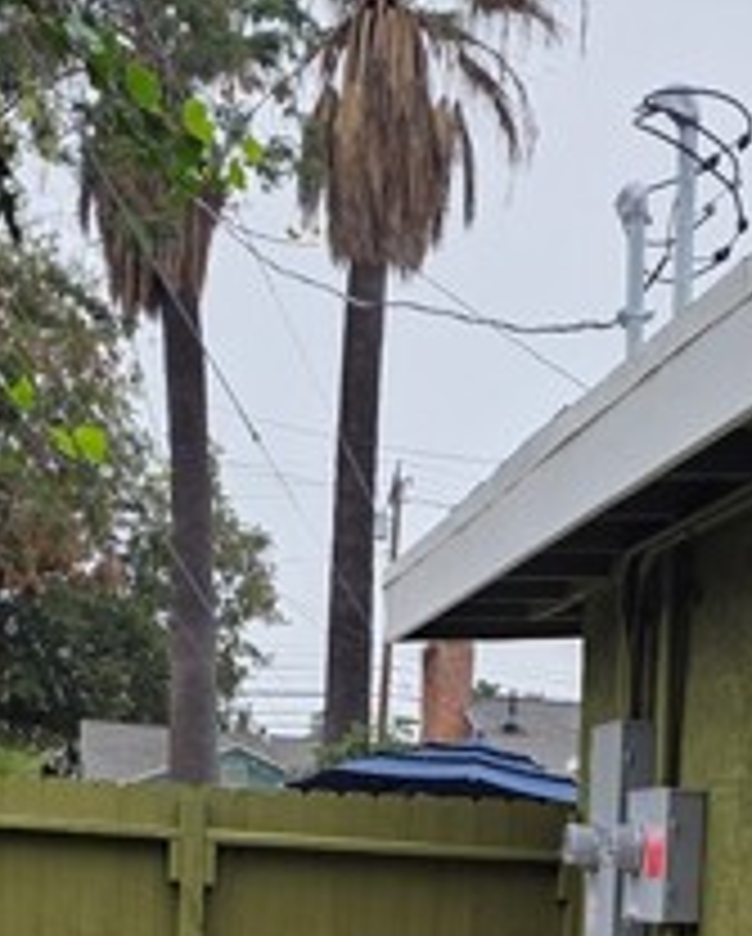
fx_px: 1915
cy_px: 1058
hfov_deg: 22.1
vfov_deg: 25.3
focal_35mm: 69
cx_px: 500
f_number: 1.7
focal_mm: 6.3
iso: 80
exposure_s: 1/1347
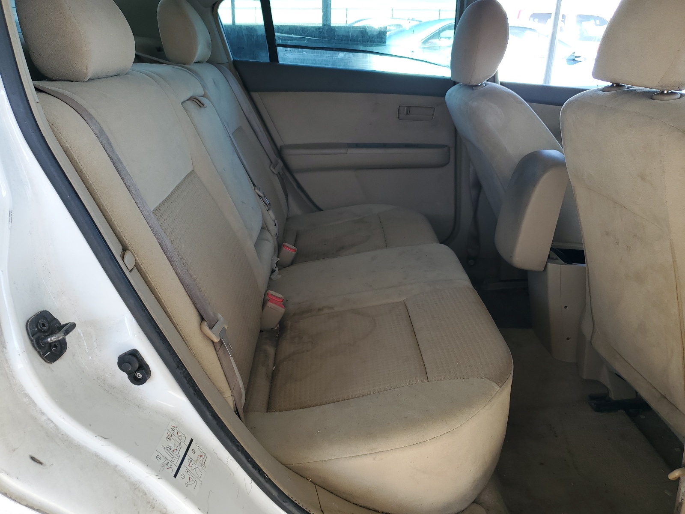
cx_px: 342
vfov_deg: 53.1
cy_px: 257
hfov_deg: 67.3
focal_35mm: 26
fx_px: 515
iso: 50
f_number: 1.5
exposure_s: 1/143
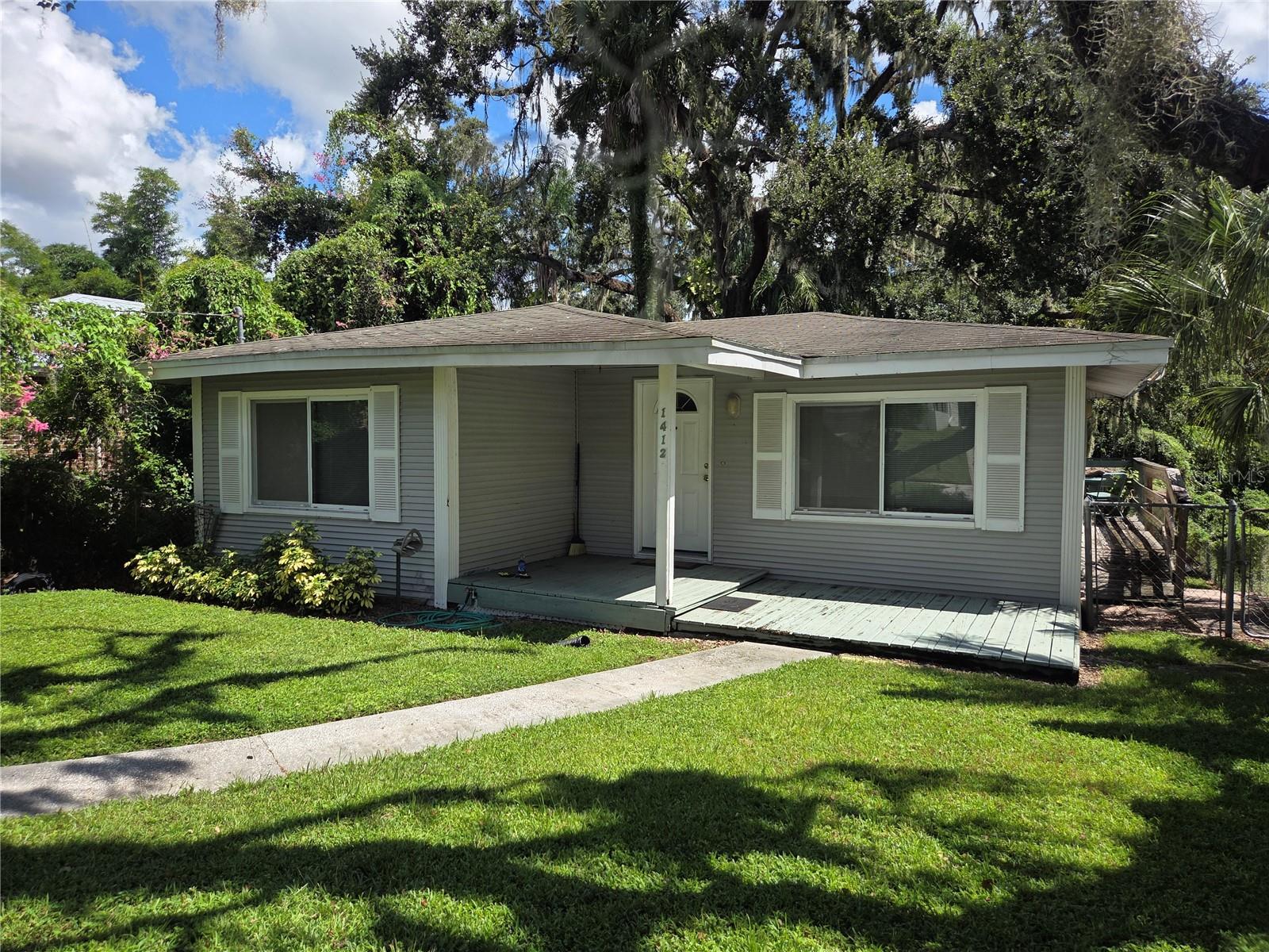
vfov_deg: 58.9
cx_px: 634
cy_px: 476
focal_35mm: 23
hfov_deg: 73.9
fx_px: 843
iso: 80
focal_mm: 5.4
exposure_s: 1/2953
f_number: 1.8
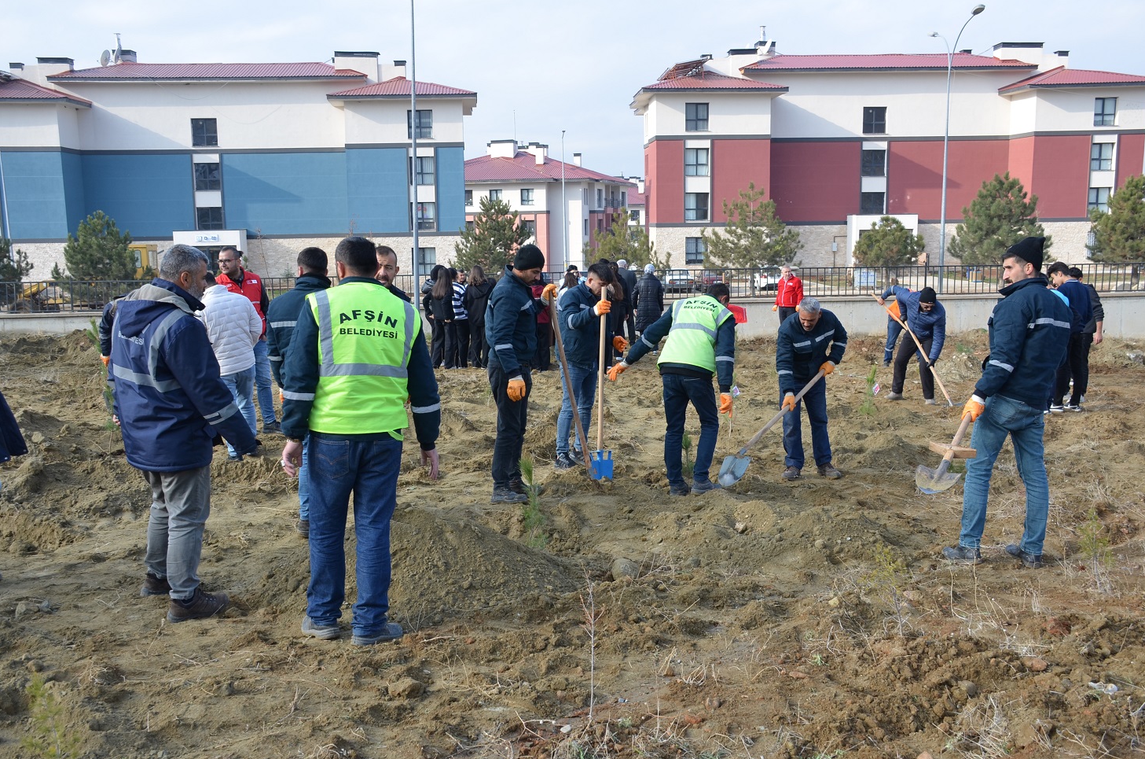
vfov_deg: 37.2
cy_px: 390
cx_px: 574
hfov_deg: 53.9
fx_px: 1127
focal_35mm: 36
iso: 200
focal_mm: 23
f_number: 7.1
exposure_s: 1/200
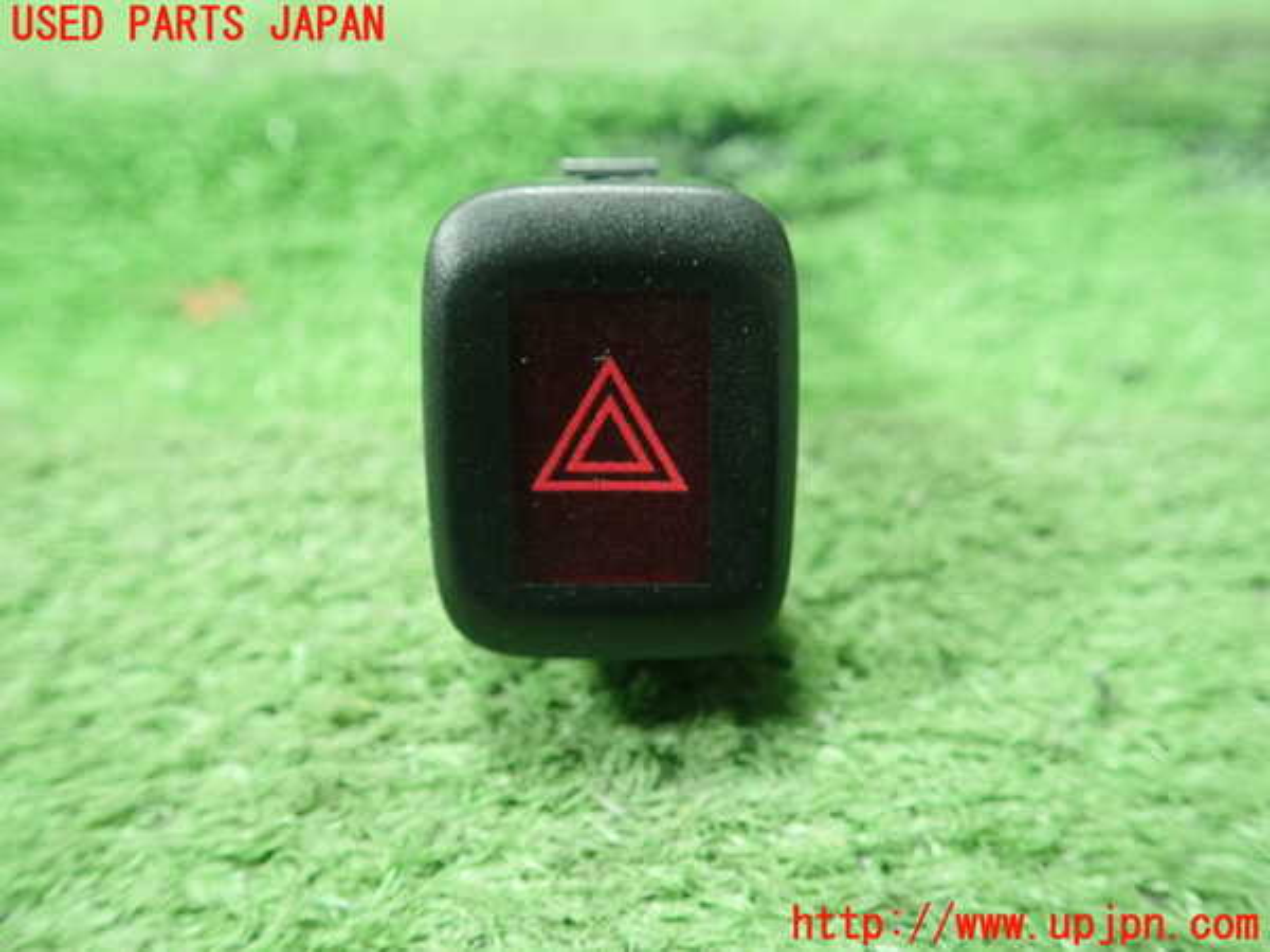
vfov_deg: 46.8
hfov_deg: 60.0
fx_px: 1101
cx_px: 635
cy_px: 476
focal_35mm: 30
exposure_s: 1/100
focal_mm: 5.5
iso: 800
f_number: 2.3
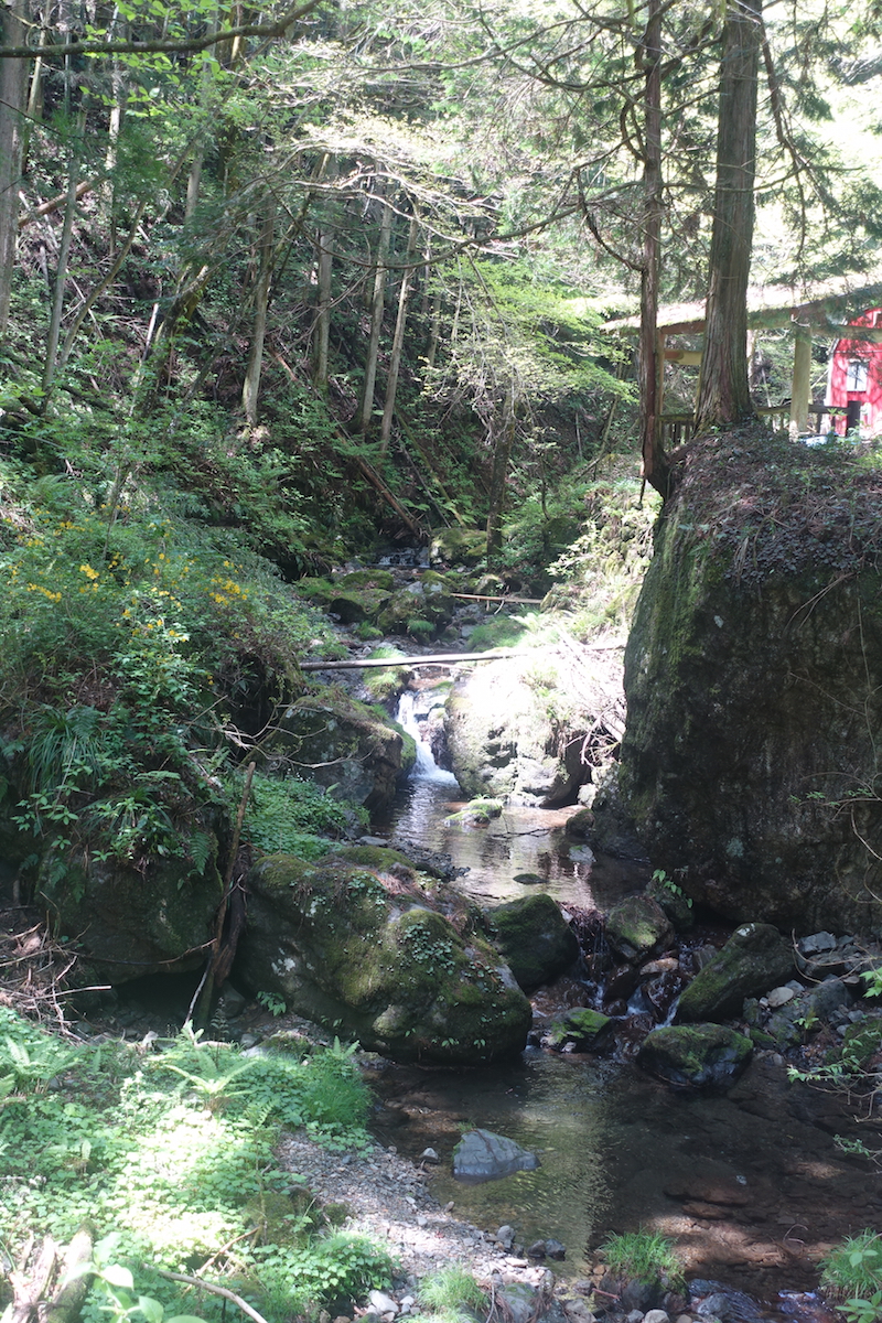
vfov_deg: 41.9
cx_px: 441
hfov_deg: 28.6
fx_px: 1727
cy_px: 662
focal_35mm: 47
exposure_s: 1/50
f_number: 2.8
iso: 125
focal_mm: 17.06
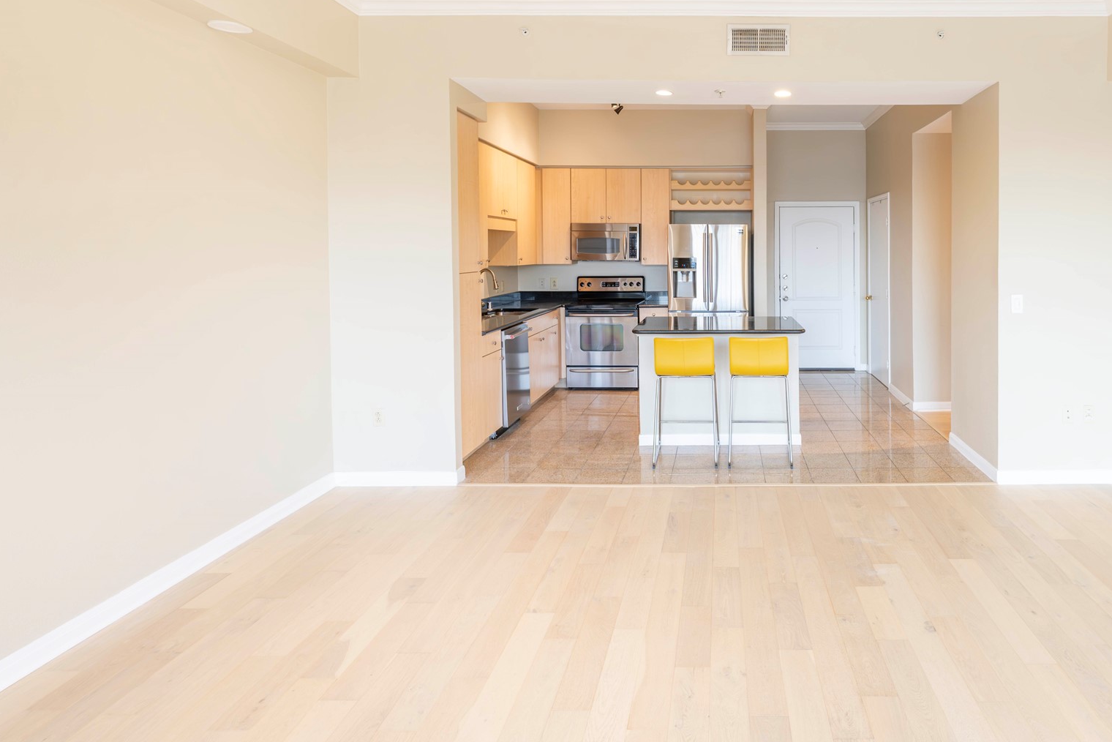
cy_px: 265
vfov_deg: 60.9
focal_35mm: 20
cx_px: 743
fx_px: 618
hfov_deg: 81.1
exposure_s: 1/30
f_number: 6.3
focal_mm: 14
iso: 640
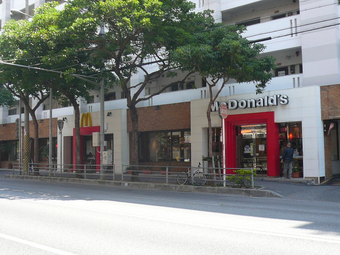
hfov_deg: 44.8
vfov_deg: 34.3
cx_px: 170
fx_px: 413
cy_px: 128
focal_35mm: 42
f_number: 2.8
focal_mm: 4.6
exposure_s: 1/320
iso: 100
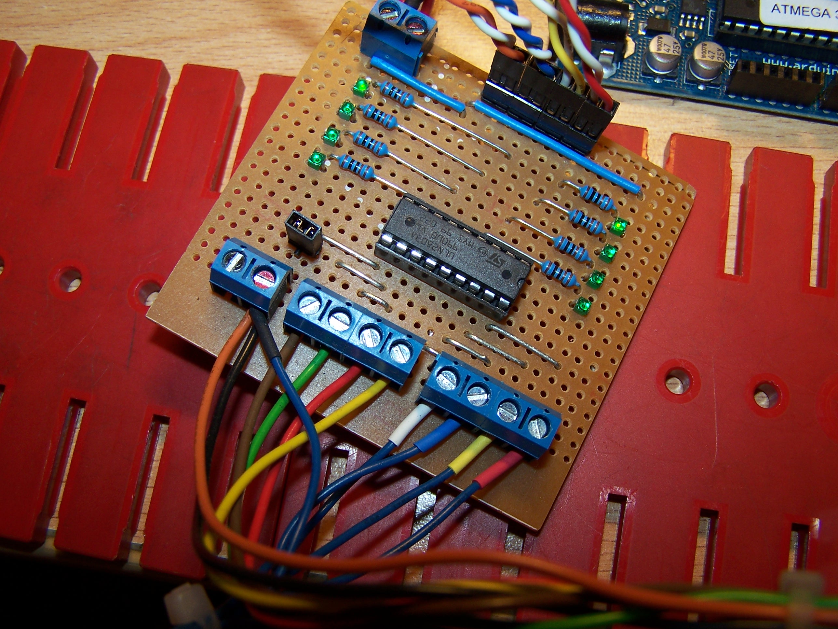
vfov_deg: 37.7
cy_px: 314
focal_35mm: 38
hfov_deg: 49.0
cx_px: 419
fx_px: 920
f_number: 2.8
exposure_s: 1/60
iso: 80
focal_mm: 6.3
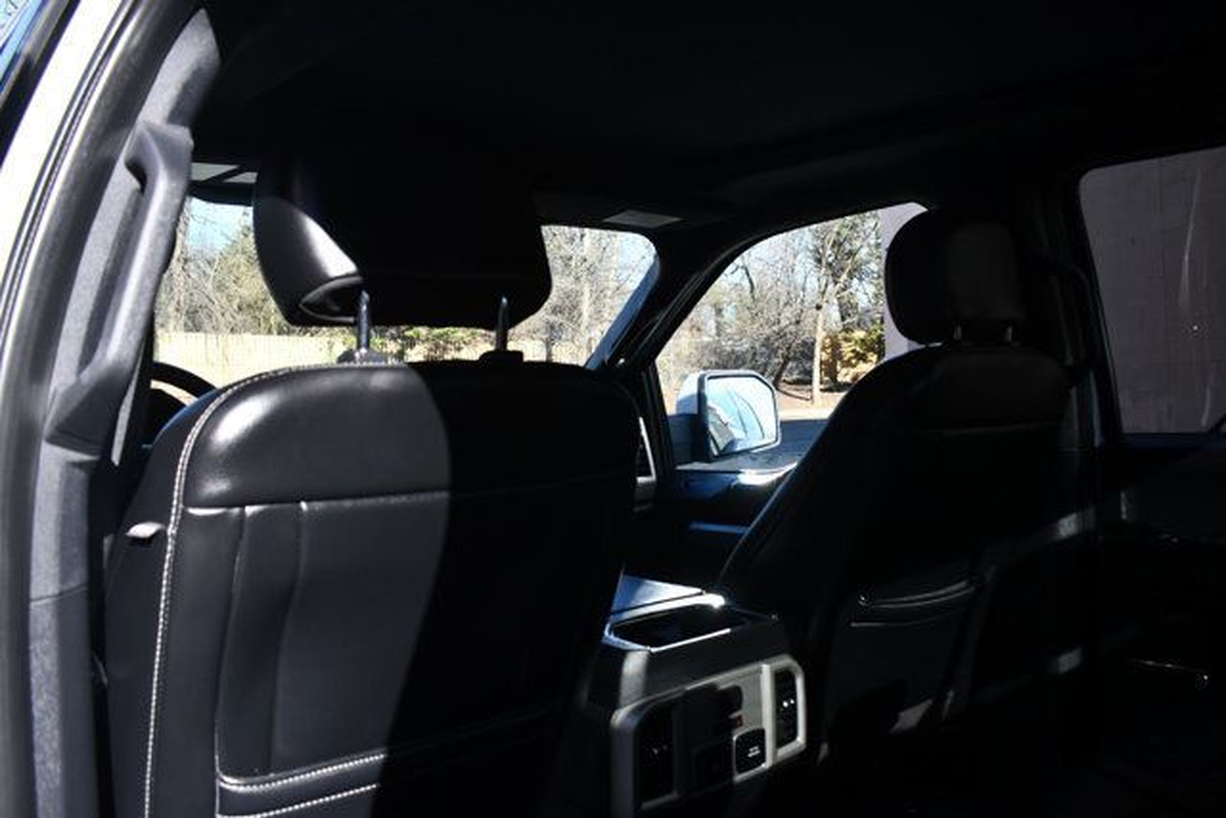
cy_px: 409
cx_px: 613
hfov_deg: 61.9
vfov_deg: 43.6
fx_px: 1022
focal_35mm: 30
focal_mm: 20
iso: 200
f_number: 5.6
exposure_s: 1/250
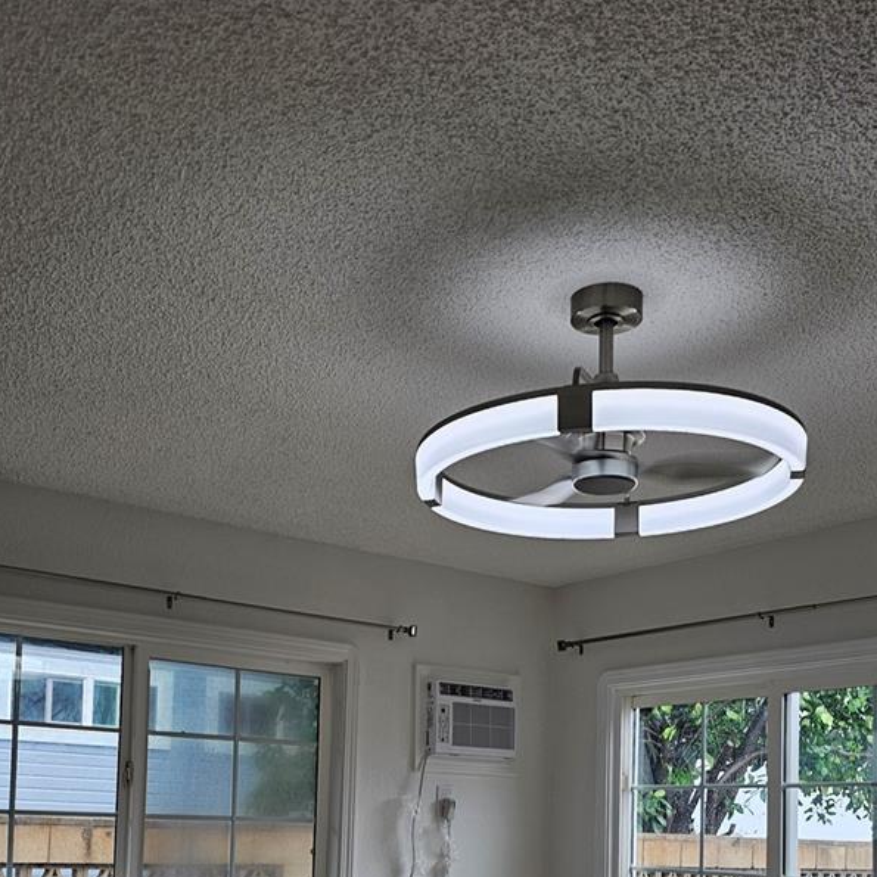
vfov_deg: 38.6
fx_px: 1175
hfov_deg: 40.9
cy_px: 756
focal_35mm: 41
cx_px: 410
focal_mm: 6.3
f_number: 1.7
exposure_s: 1/120
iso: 25
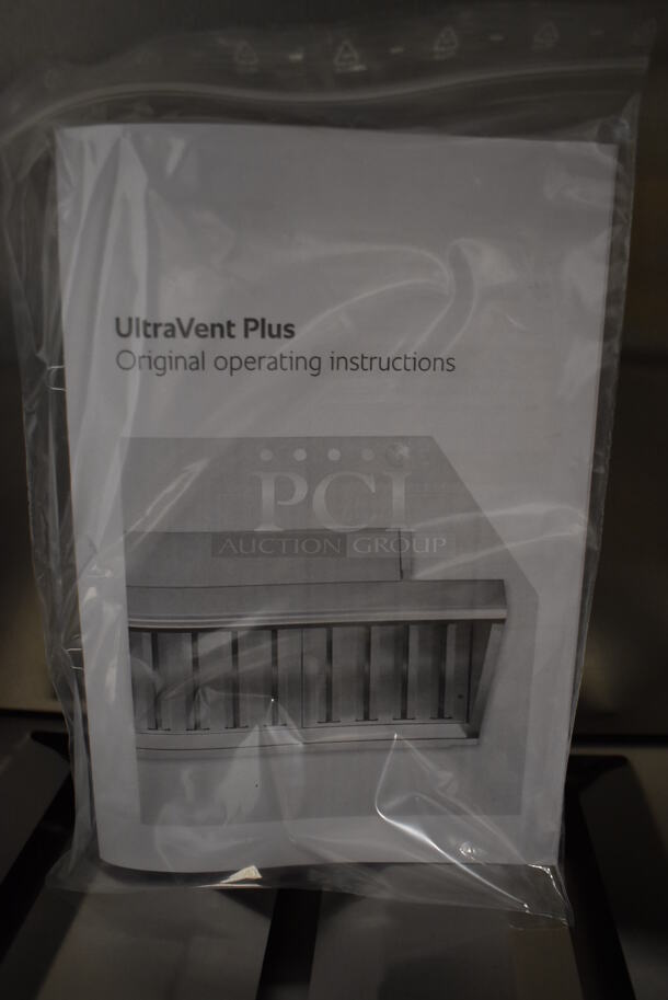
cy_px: 500
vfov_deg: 67.3
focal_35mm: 27
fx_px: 750
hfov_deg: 48.0
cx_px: 334
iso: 1800
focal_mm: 18
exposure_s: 1/60
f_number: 4
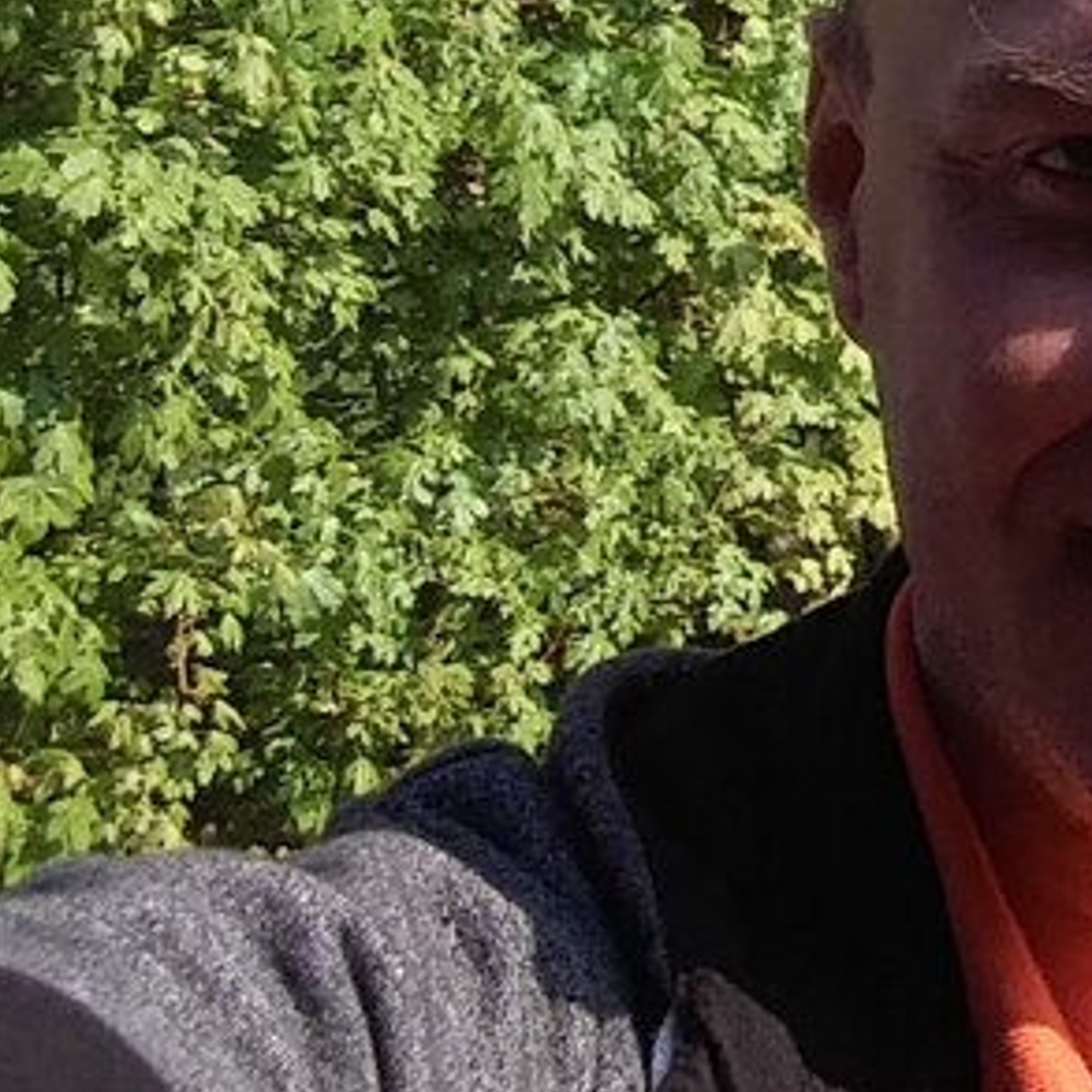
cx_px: 1681
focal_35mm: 87
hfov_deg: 17.7
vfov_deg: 18.9
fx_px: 3105
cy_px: -201
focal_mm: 1.95
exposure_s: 1/936
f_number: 1.9
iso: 50
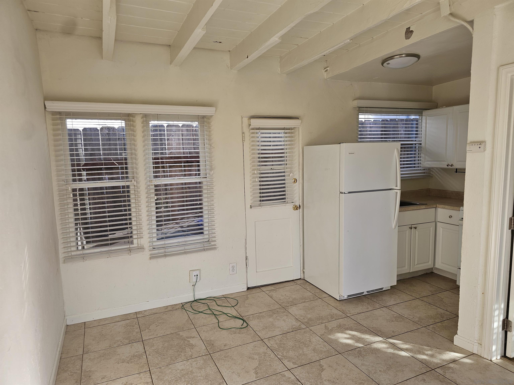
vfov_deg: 58.9
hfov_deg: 73.9
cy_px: 192
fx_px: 342
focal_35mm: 23
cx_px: 257
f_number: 1.7
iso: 20
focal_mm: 6.3
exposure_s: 1/120
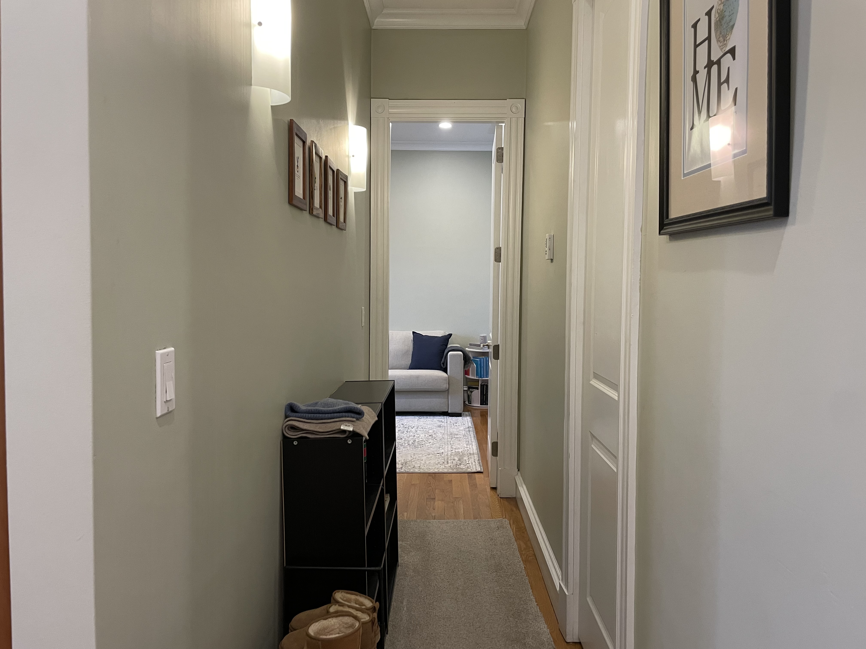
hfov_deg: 67.3
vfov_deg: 53.1
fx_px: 650
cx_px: 433
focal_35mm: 26
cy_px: 324
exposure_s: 1/60
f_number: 1.6
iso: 200
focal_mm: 4.2
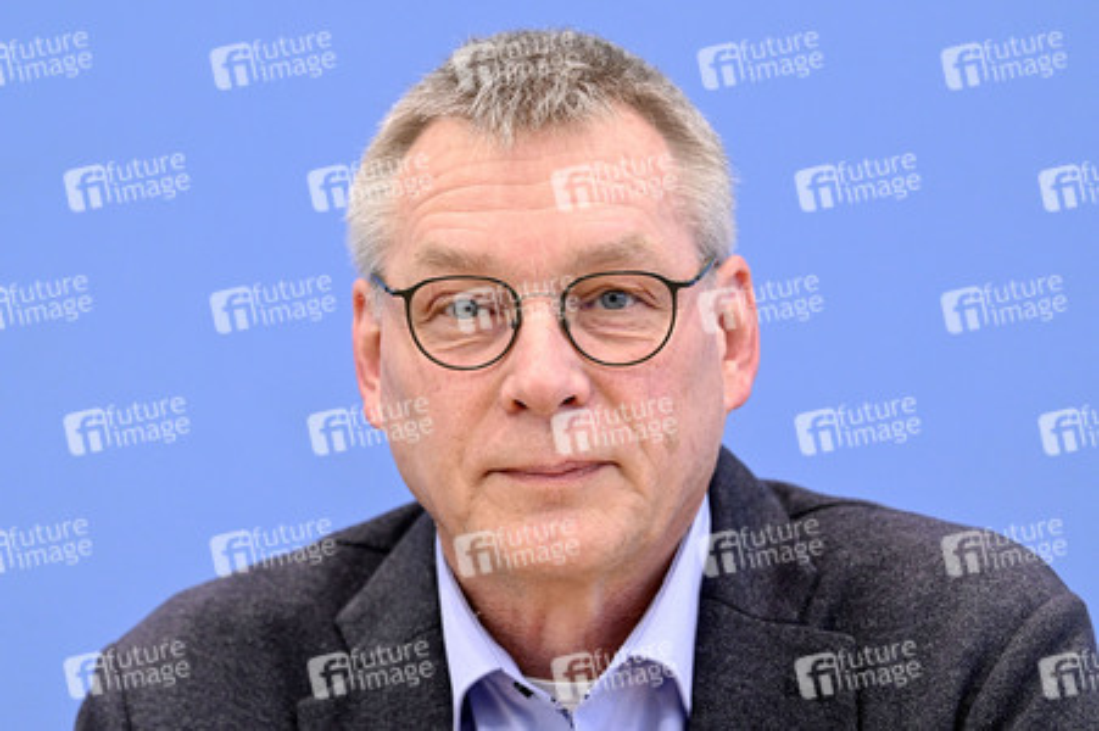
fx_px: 5033
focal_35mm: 165
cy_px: 366
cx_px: 550
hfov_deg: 12.5
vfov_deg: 8.3
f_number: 5
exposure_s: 1/500
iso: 4000
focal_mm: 165
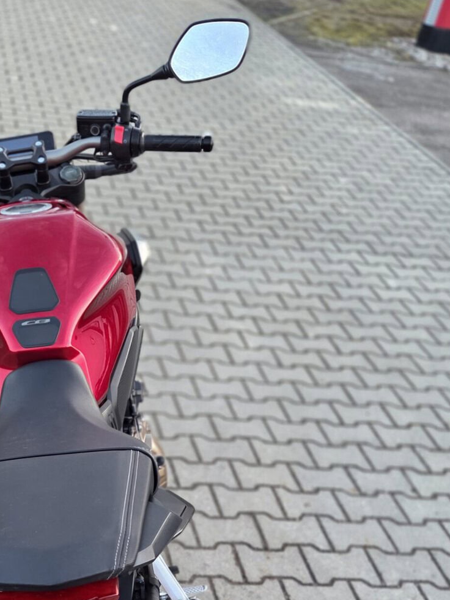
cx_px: 67
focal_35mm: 48
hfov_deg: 29.3
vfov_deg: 37.8
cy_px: 505
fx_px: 832
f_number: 1.8
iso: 160
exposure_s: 1/100
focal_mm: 5.4
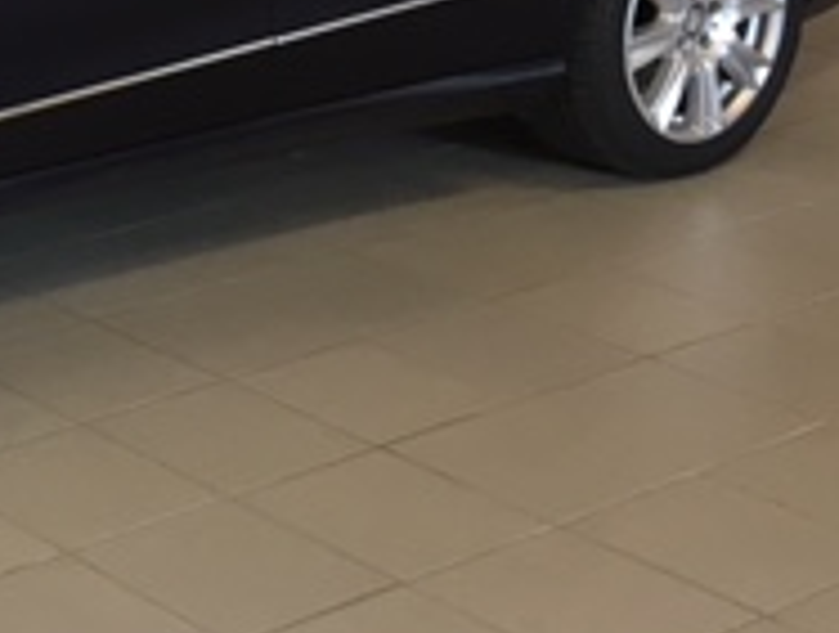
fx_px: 2404
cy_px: -144
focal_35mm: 99
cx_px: -372
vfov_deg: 14.5
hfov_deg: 17.9
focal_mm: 4.15
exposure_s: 1/33
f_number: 2.2
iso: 64
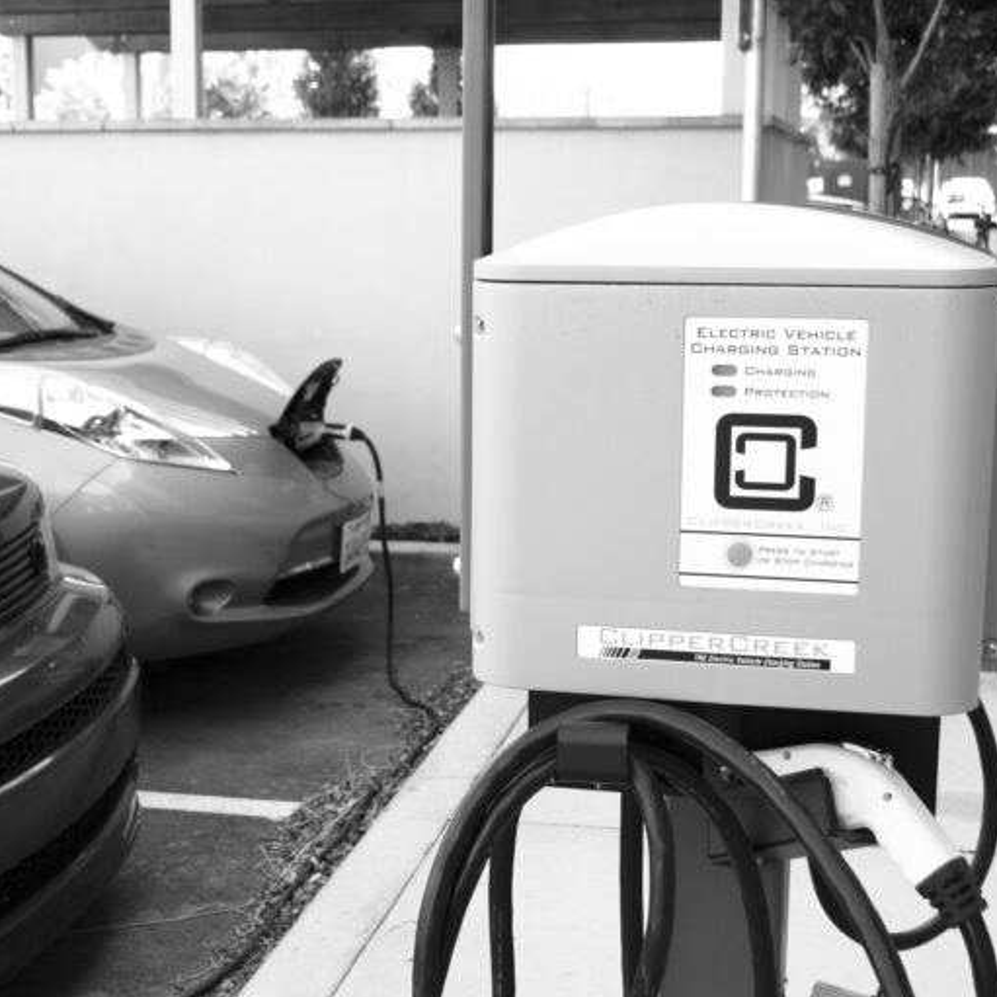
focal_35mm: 56
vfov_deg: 30.7
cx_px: 369
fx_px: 1813
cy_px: 499
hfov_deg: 30.6
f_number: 5.6
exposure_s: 1/125
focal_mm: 29
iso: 160
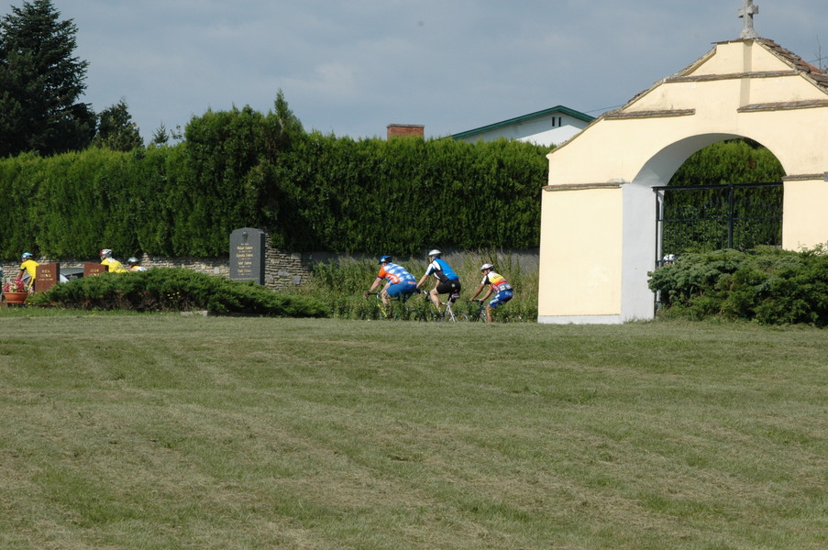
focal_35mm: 117
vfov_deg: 11.7
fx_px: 2688
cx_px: 414
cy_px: 275
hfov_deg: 17.5
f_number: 11
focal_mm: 78
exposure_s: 1/500
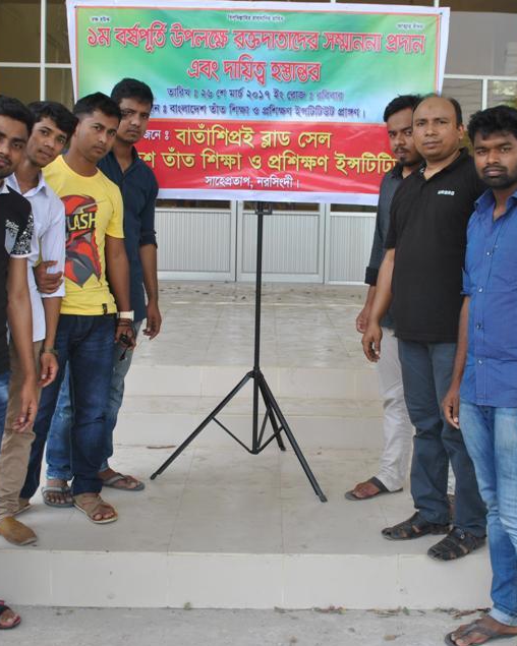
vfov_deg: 37.3
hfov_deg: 30.2
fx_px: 956
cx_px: 297
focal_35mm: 50
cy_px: 300
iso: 100
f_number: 5.6
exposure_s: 1/160
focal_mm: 22
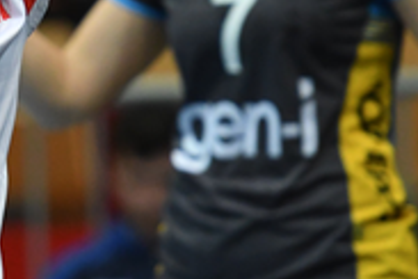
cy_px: -119
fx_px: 9829
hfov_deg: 2.4
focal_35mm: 847
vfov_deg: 1.6
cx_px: -163
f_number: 2.8
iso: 3200
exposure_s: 1/1250
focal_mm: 175
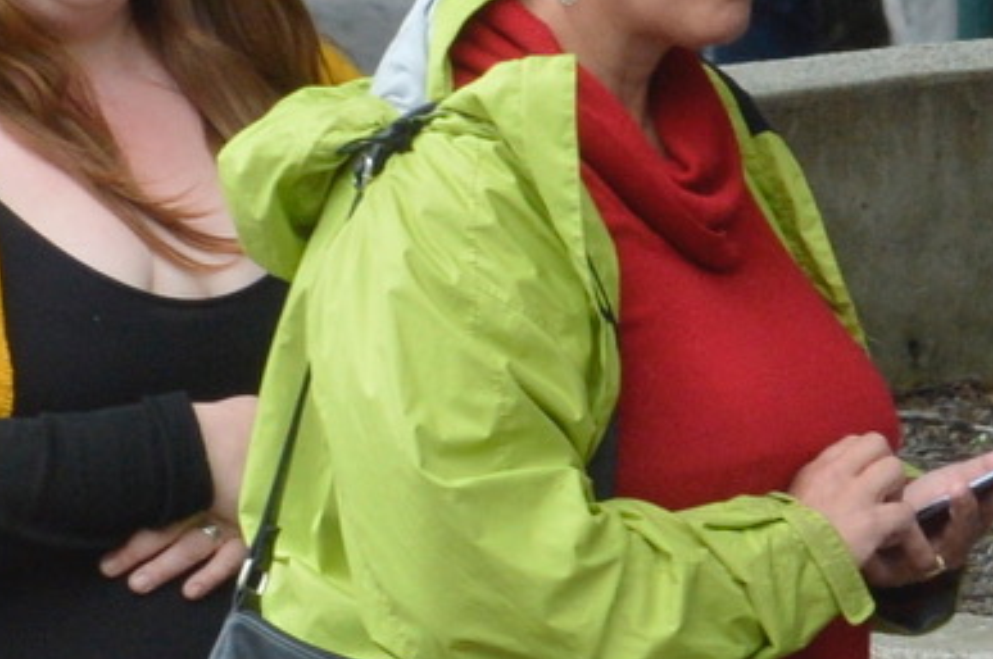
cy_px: 474
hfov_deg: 1.7
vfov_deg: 1.1
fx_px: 33361
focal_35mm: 1211
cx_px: -567
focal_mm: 190
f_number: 22
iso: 640
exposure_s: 1/400
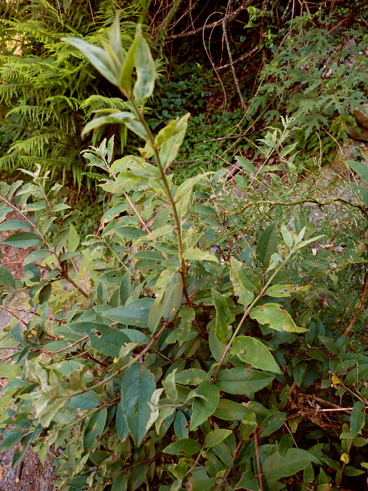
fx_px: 354
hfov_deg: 54.9
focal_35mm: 25
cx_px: 184
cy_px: 246
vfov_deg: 69.4
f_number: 2
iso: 200
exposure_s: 1/100
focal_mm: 4.5
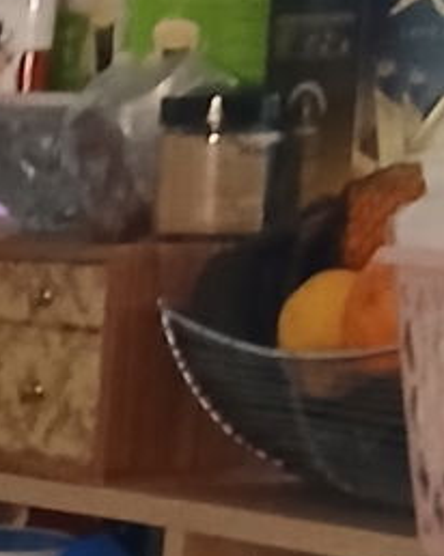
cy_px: 1436
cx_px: -793
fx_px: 3454
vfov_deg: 8.3
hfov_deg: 6.8
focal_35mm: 210
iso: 640
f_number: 1.8
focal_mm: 3.98
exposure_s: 1/20
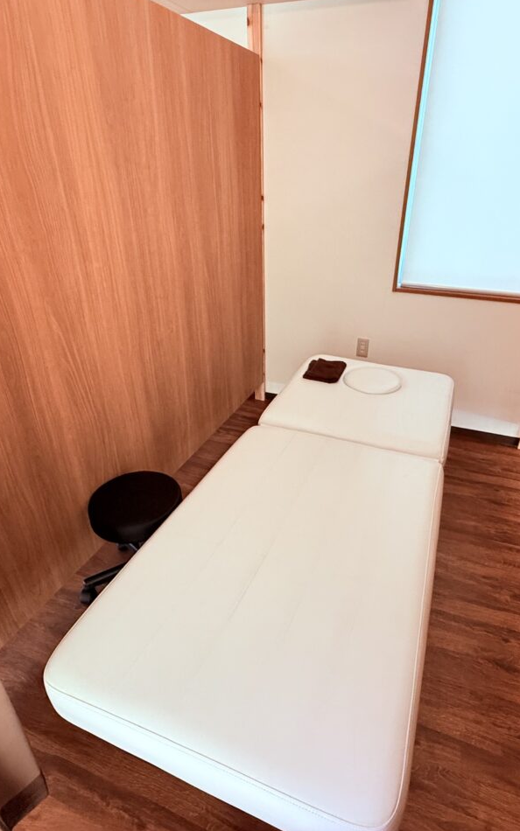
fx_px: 453
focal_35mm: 20
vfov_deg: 85.1
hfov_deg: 59.6
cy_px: 413
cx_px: 284
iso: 320
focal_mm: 2.22
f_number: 2.2
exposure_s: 1/99
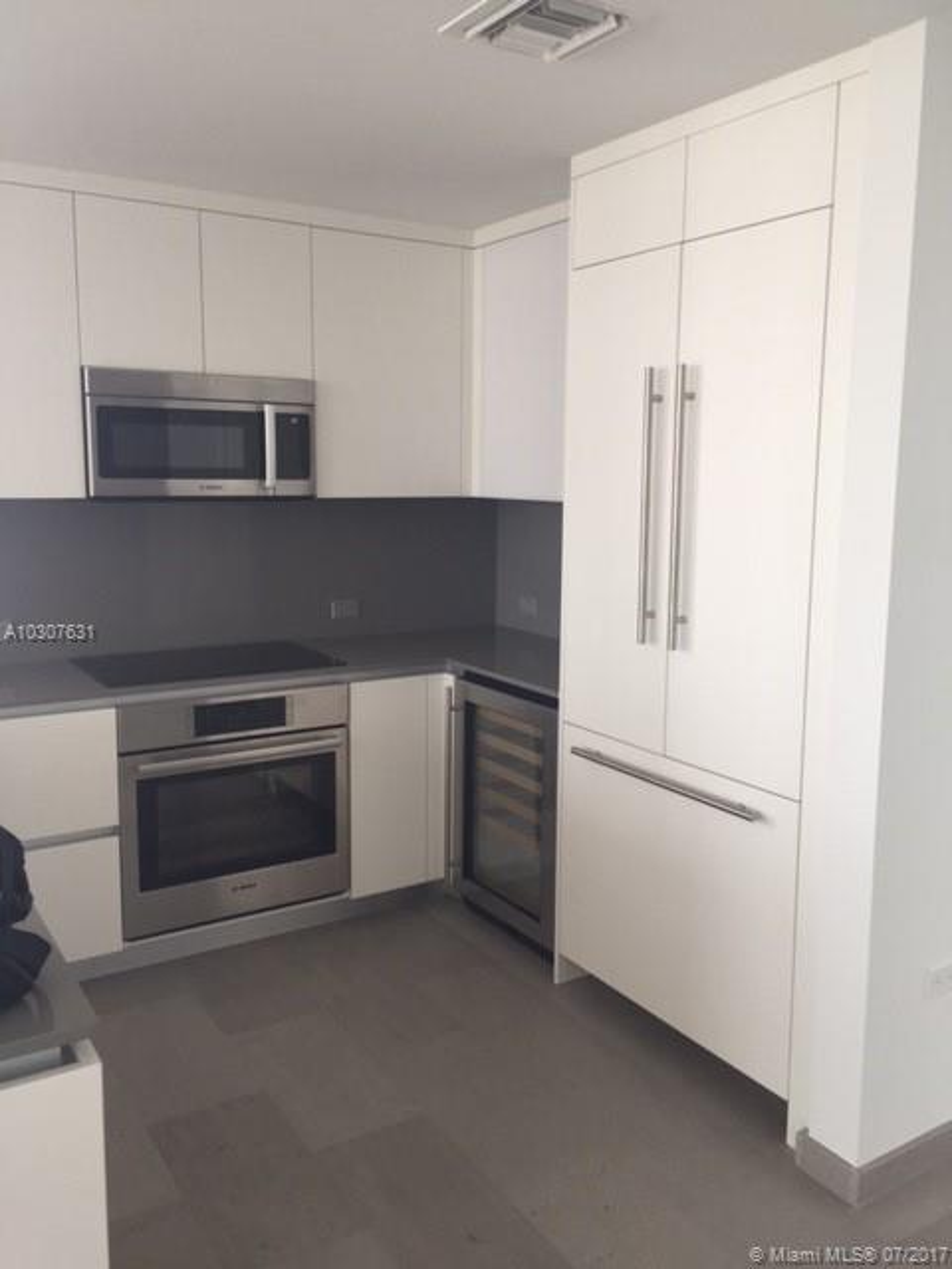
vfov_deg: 61.7
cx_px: 476
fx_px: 1063
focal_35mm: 29
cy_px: 634
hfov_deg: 48.2
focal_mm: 4.15
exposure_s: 1/60
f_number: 2.2
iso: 40
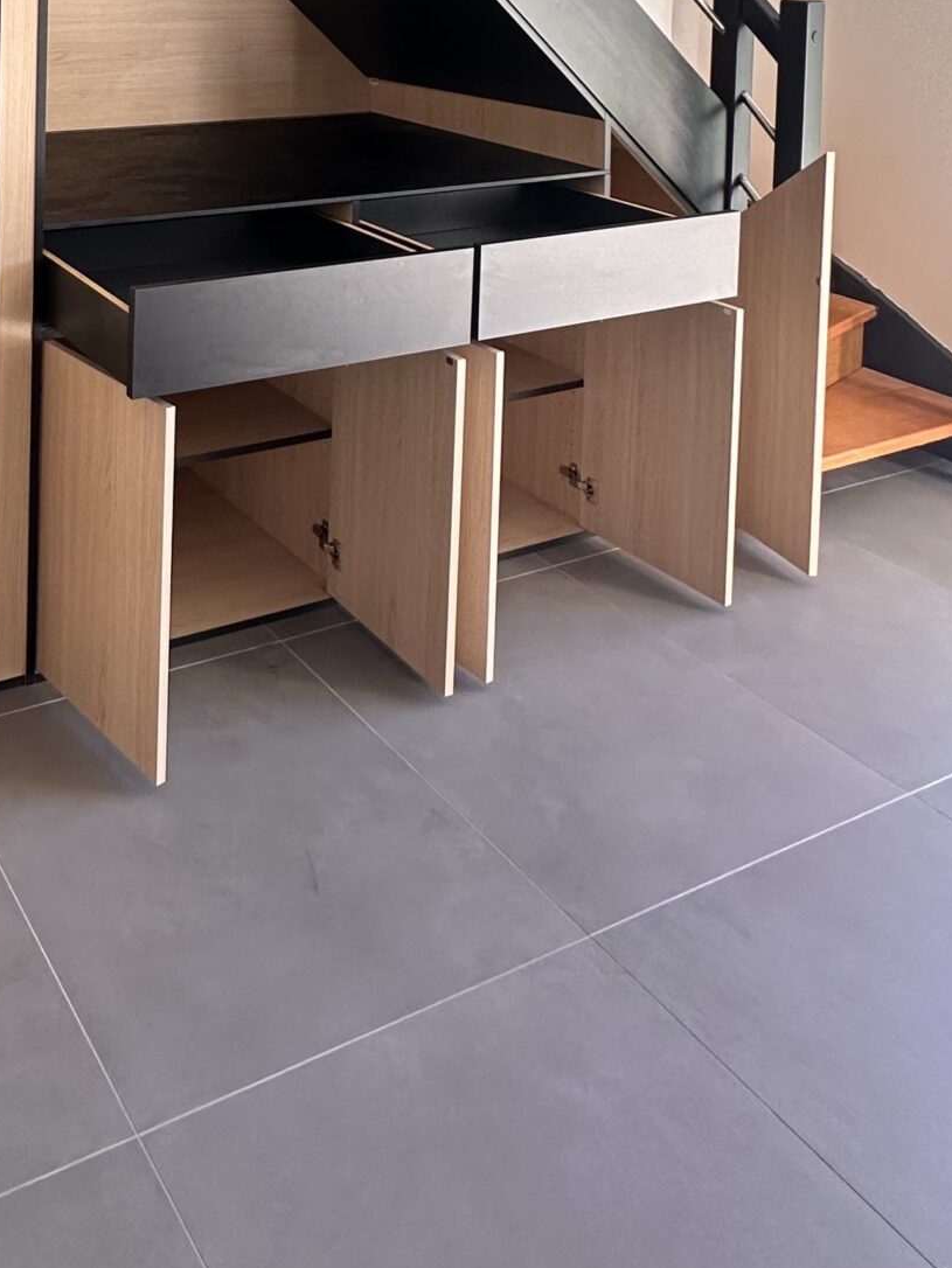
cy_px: -61
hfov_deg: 38.3
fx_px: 1210
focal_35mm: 33
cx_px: 5
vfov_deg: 44.8
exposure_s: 1/99
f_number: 2.2
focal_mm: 2.22
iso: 125
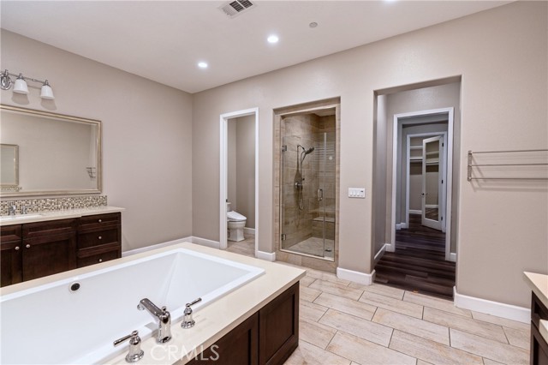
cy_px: 182
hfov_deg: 96.8
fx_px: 243
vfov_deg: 73.7
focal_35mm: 16
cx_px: 274
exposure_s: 1/40
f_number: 3.2
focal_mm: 16
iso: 125
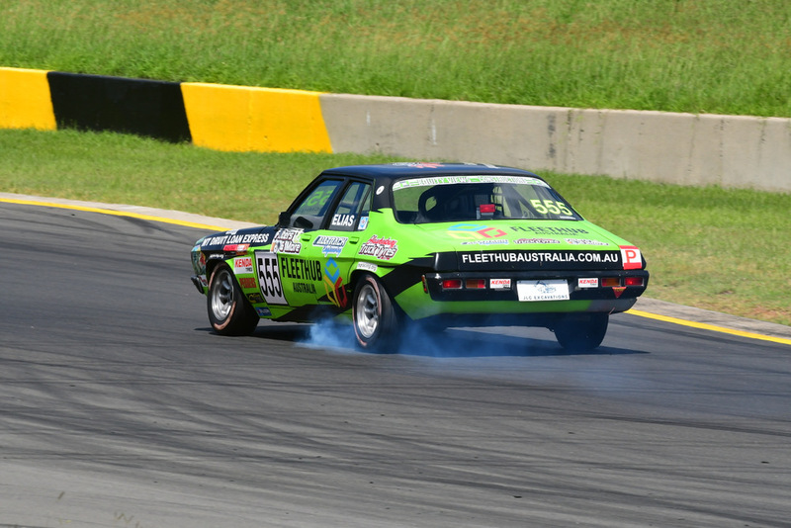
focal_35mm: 390
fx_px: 8572
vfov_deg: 3.5
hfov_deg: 5.3
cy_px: 264
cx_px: 396
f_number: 13
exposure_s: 1/500
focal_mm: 260
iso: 400
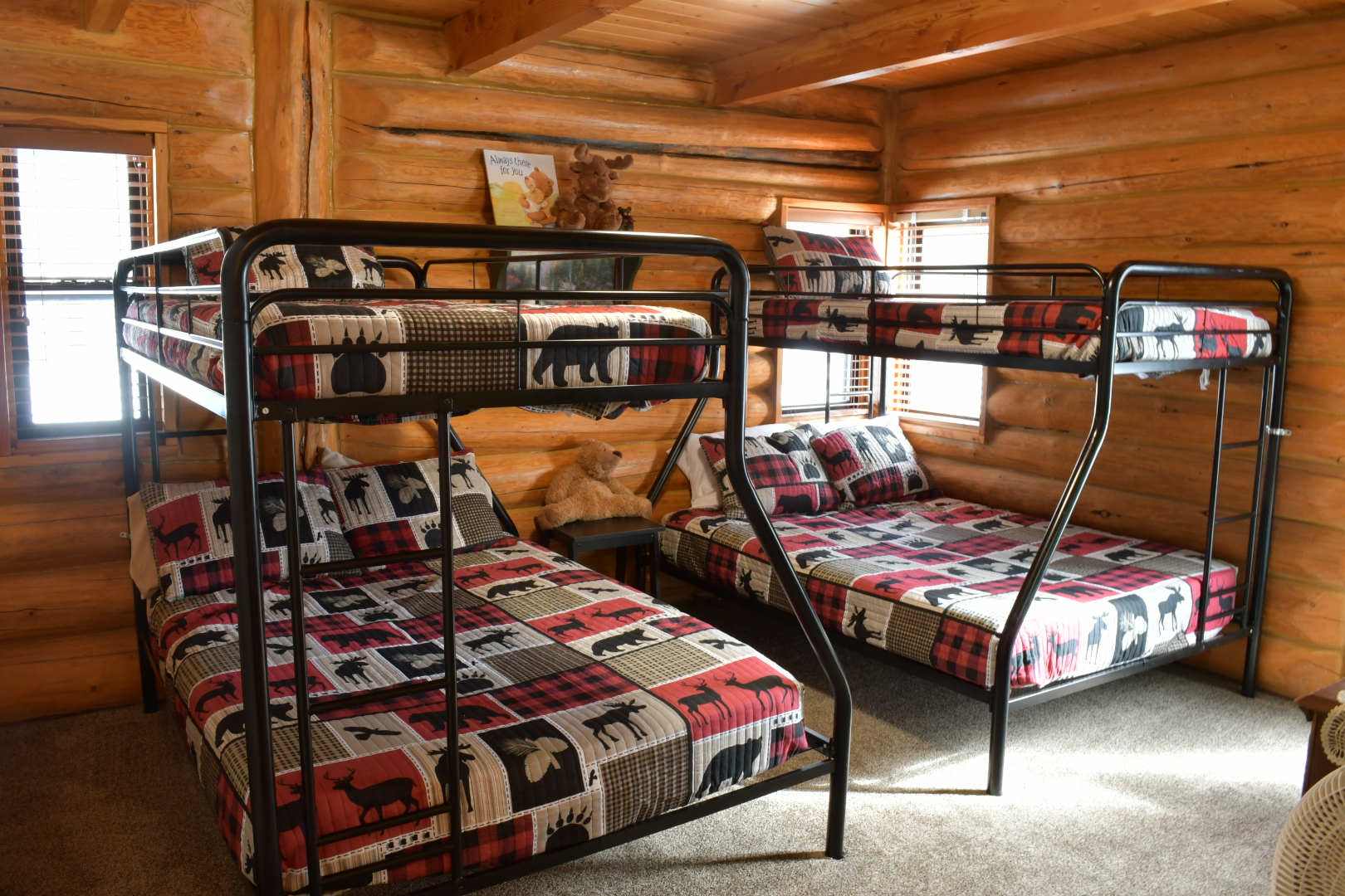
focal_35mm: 27
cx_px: 672
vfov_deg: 47.9
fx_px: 1009
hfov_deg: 67.4
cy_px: 448
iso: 640
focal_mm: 18
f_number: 14
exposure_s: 1/4
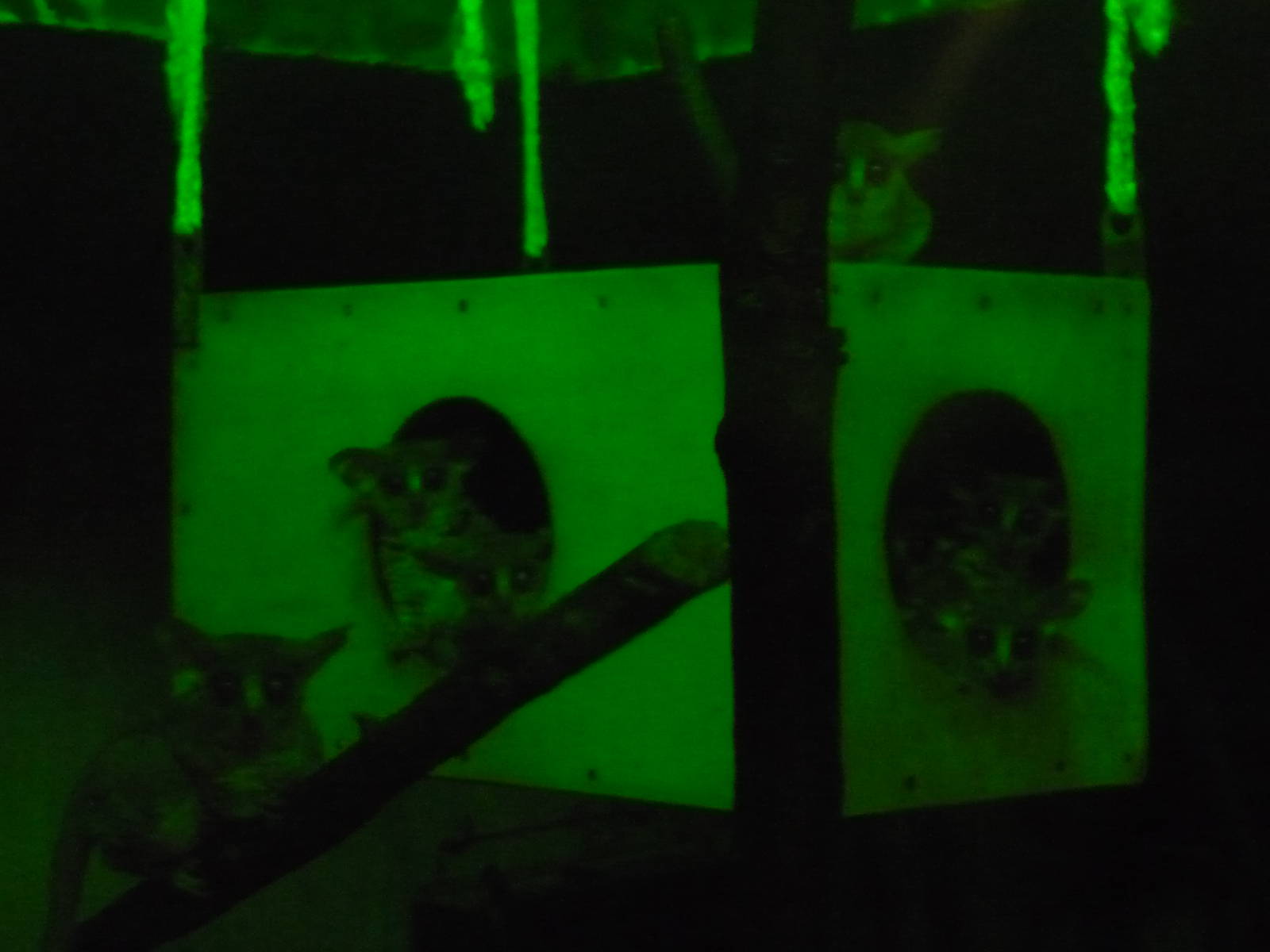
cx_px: 635
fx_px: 2898
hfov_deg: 24.7
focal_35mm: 79
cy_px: 476
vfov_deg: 18.7
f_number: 3.7
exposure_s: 1/8
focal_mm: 10.2
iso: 800
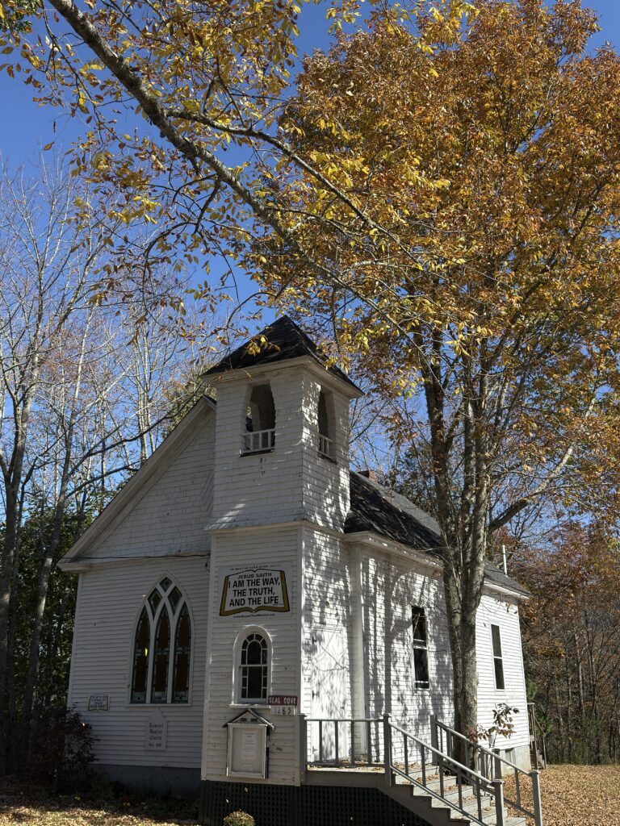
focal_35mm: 35
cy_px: 413
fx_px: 836
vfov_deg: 52.6
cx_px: 310
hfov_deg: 40.7
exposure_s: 1/3953
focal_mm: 6.76
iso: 64
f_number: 1.78
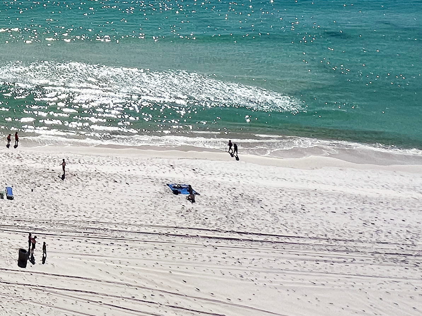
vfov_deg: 25.8
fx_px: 536
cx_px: -204
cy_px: -138
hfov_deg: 28.6
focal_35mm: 44
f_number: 1.8
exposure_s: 1/3534
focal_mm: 1.57
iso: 32
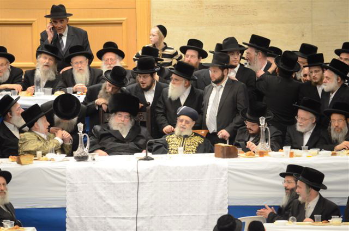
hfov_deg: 6.3
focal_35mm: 330
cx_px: 174
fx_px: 3193
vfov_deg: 4.1
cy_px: 116
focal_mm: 220
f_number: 5.3
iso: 3200
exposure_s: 1/80
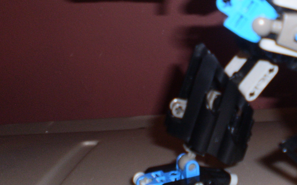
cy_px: 29
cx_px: 238
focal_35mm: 69
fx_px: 558
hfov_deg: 29.1
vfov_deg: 18.6
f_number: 3.1
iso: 125
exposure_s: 1/30
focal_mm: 6.3
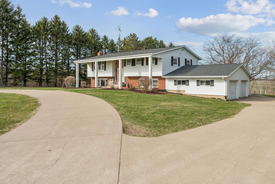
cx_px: 180
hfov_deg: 67.7
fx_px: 199
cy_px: 79
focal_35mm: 26
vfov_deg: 49.4
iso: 800
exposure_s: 1/800
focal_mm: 19
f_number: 14
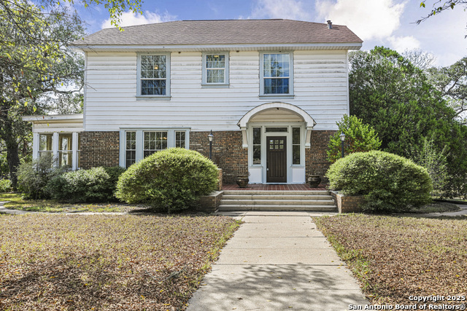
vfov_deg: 52.2
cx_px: 234
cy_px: 156
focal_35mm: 24
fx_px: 318
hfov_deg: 72.6
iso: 250
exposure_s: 1/250
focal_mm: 24.5
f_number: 13
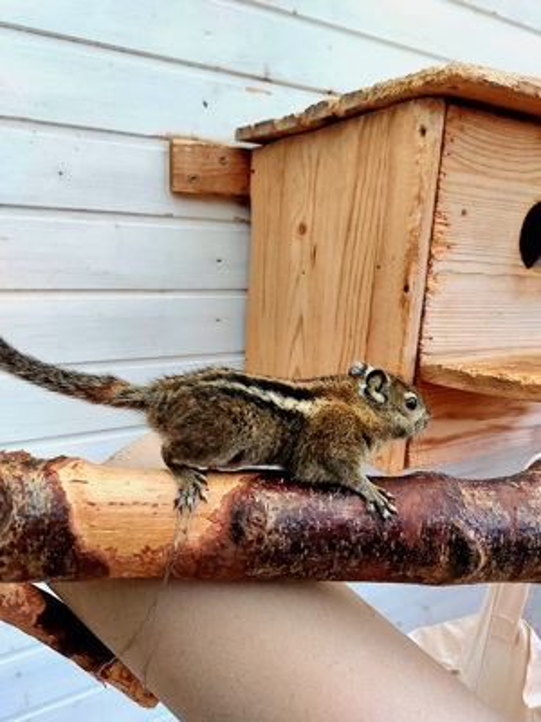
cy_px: 361
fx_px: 521
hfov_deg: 54.9
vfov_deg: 69.4
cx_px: 270
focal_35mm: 25
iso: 250
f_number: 1.8
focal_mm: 5.23
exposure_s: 1/100
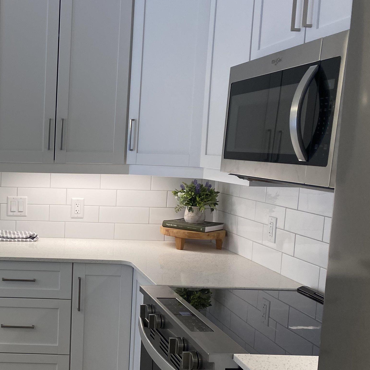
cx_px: 11
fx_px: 556
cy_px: 201
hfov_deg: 34.0
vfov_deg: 36.8
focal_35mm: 46
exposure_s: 1/120
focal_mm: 4.25
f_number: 1.8
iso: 100
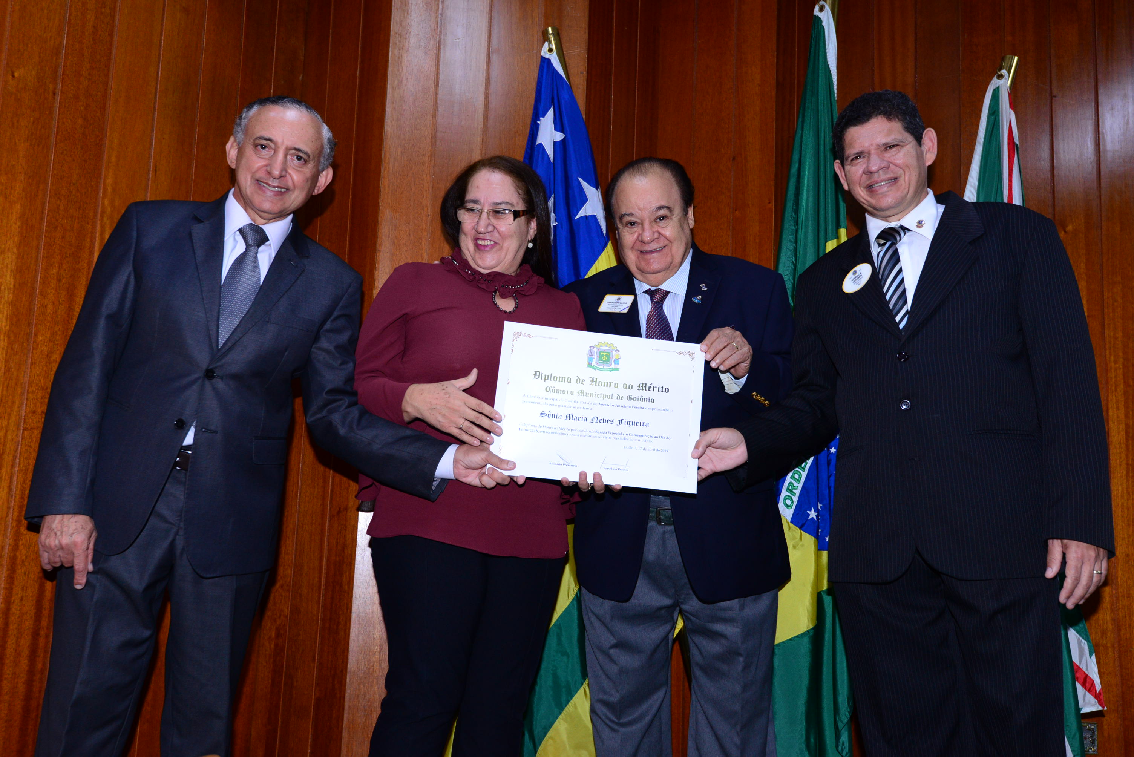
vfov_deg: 37.9
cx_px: 567
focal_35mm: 35
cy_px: 378
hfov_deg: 54.4
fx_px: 1103
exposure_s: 1/125
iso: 1600
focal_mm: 35
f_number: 5.6
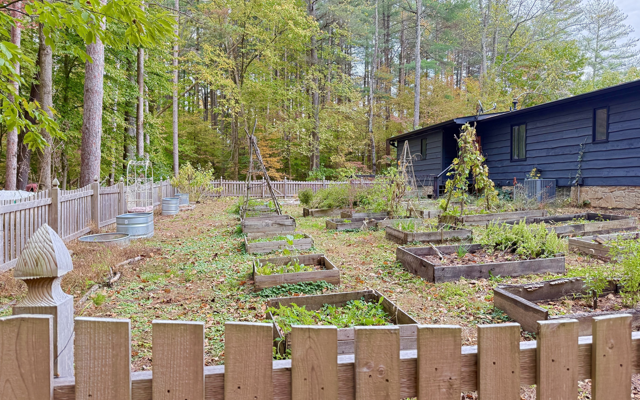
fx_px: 454
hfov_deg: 70.4
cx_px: 323
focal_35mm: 26
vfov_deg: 47.6
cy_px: 192
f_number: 1.78
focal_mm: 6.76
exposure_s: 1/190
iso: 200
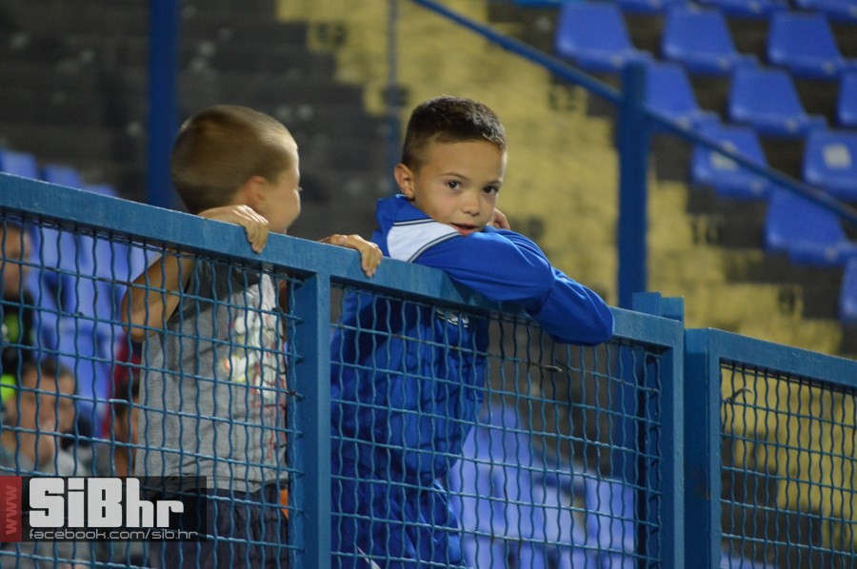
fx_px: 7134
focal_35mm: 300
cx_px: 428
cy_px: 284
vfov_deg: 4.6
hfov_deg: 6.9
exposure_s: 1/60
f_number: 5.6
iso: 1600
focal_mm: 200
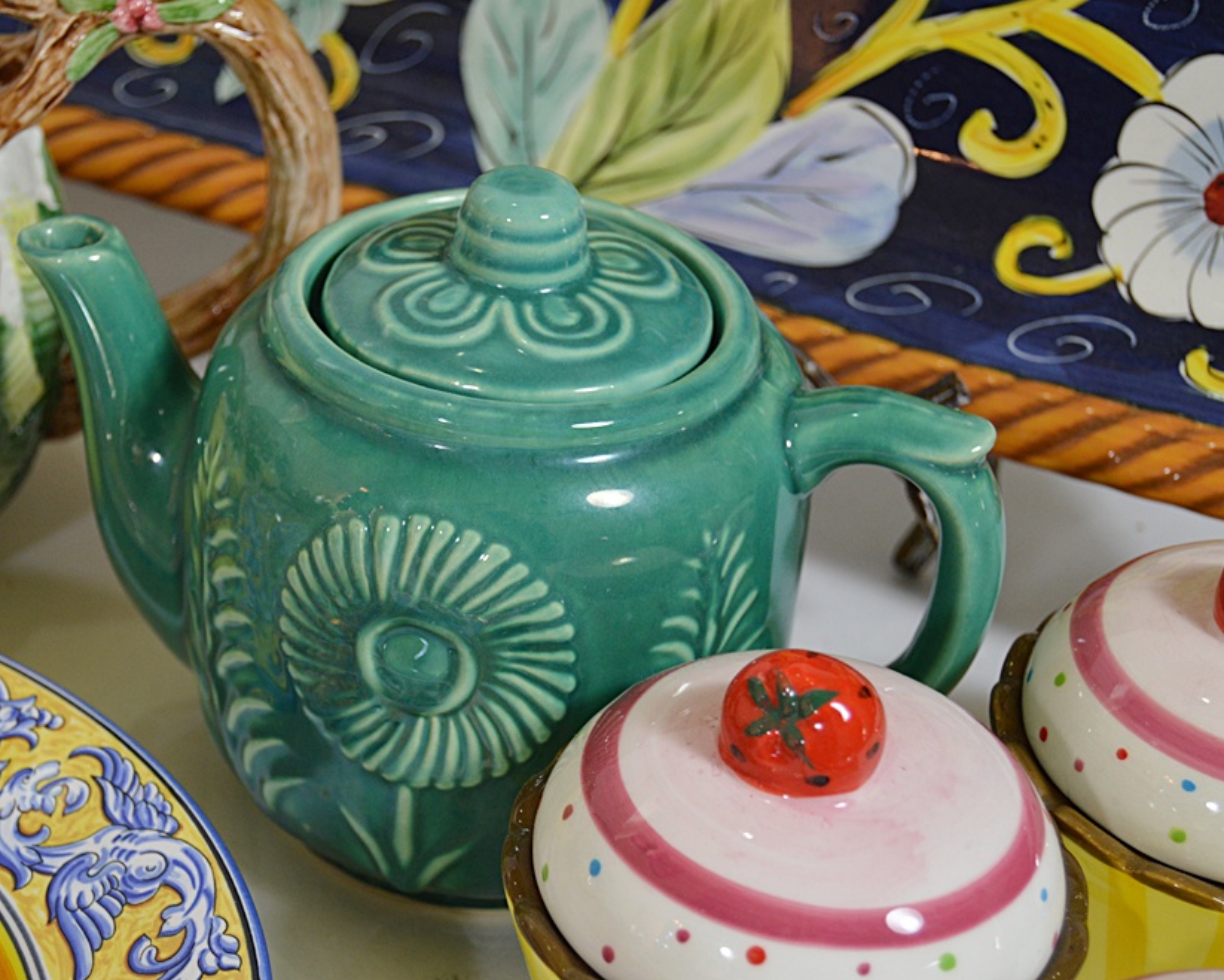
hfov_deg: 23.2
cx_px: 488
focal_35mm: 82
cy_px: 487
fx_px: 2972
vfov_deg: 18.7
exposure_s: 1/60
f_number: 5.3
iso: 560
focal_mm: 48
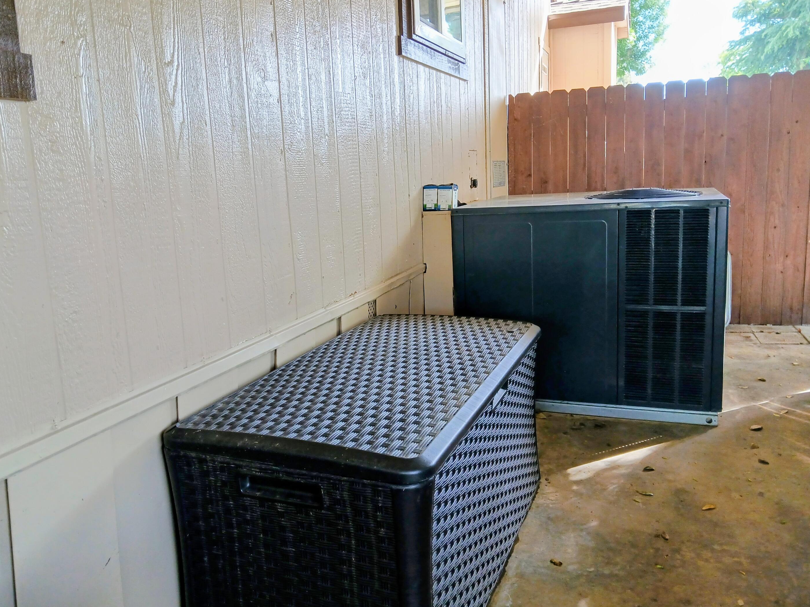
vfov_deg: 49.7
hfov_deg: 63.4
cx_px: 384
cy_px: 283
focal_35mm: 28
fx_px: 655
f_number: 1.8
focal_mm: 3.98
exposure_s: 1/60
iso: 50
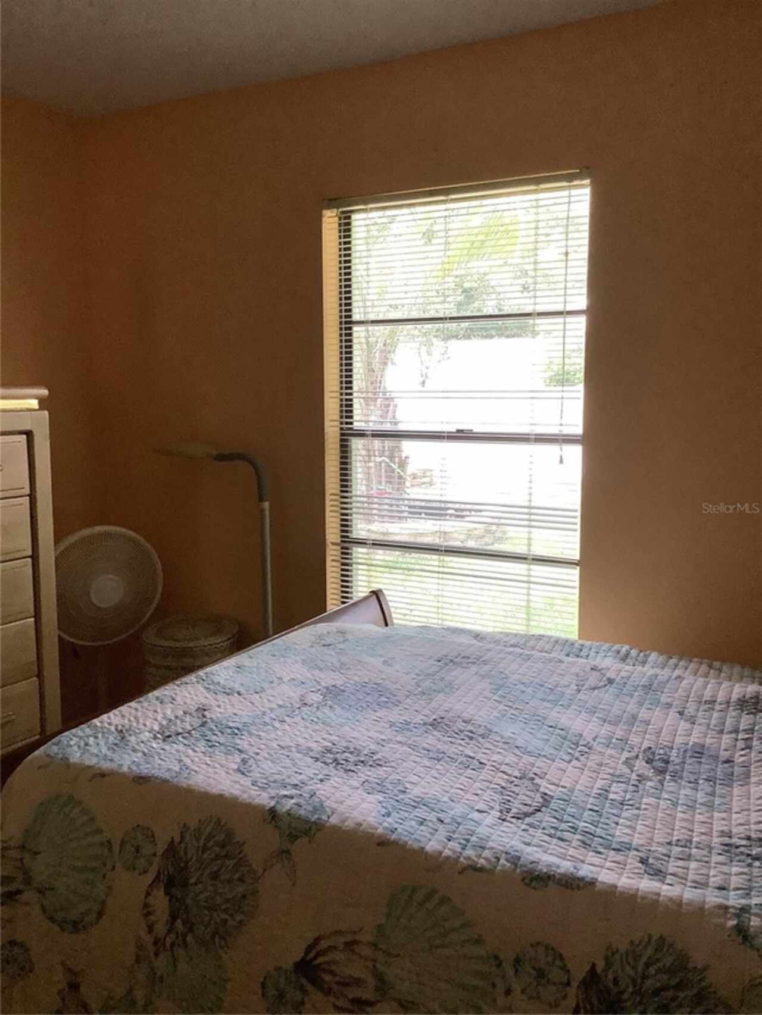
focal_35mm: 31
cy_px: 508
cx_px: 381
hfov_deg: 45.5
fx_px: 910
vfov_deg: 58.3
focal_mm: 3.3
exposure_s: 1/60
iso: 160
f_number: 2.4
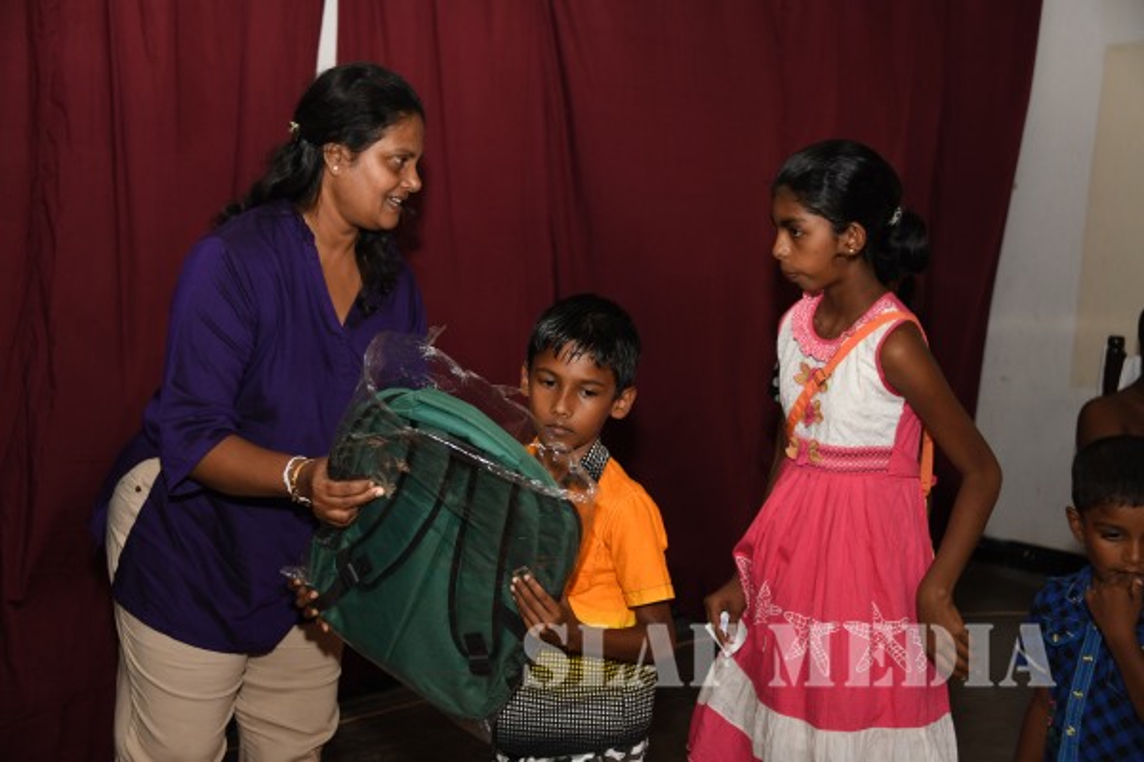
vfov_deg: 27.0
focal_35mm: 50
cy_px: 381
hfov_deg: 39.6
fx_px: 1589
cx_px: 572
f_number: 5
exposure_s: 1/160
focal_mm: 50
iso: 1250
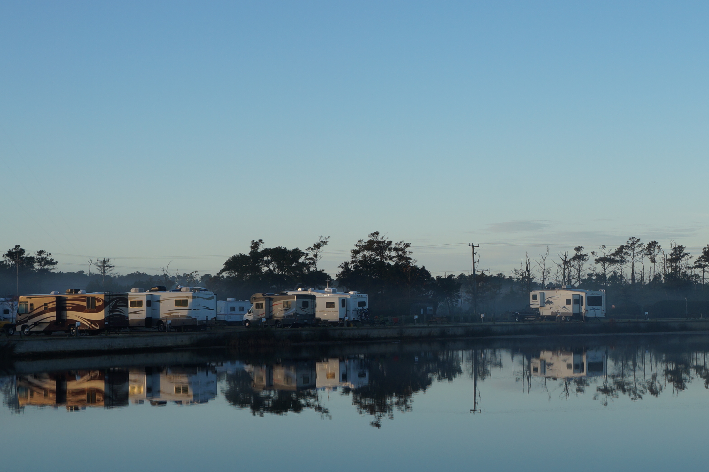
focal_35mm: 76
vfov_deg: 17.9
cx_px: 566
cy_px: 269
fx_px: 1493
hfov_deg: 26.2
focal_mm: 29
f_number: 8
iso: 100
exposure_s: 1/100
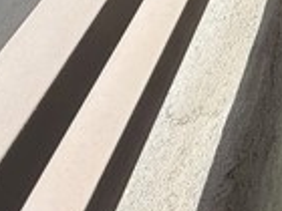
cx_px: 407
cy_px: -211
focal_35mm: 64
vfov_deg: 17.0
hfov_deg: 24.5
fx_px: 521
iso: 50
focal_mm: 2.22
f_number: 2.2
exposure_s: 1/2237
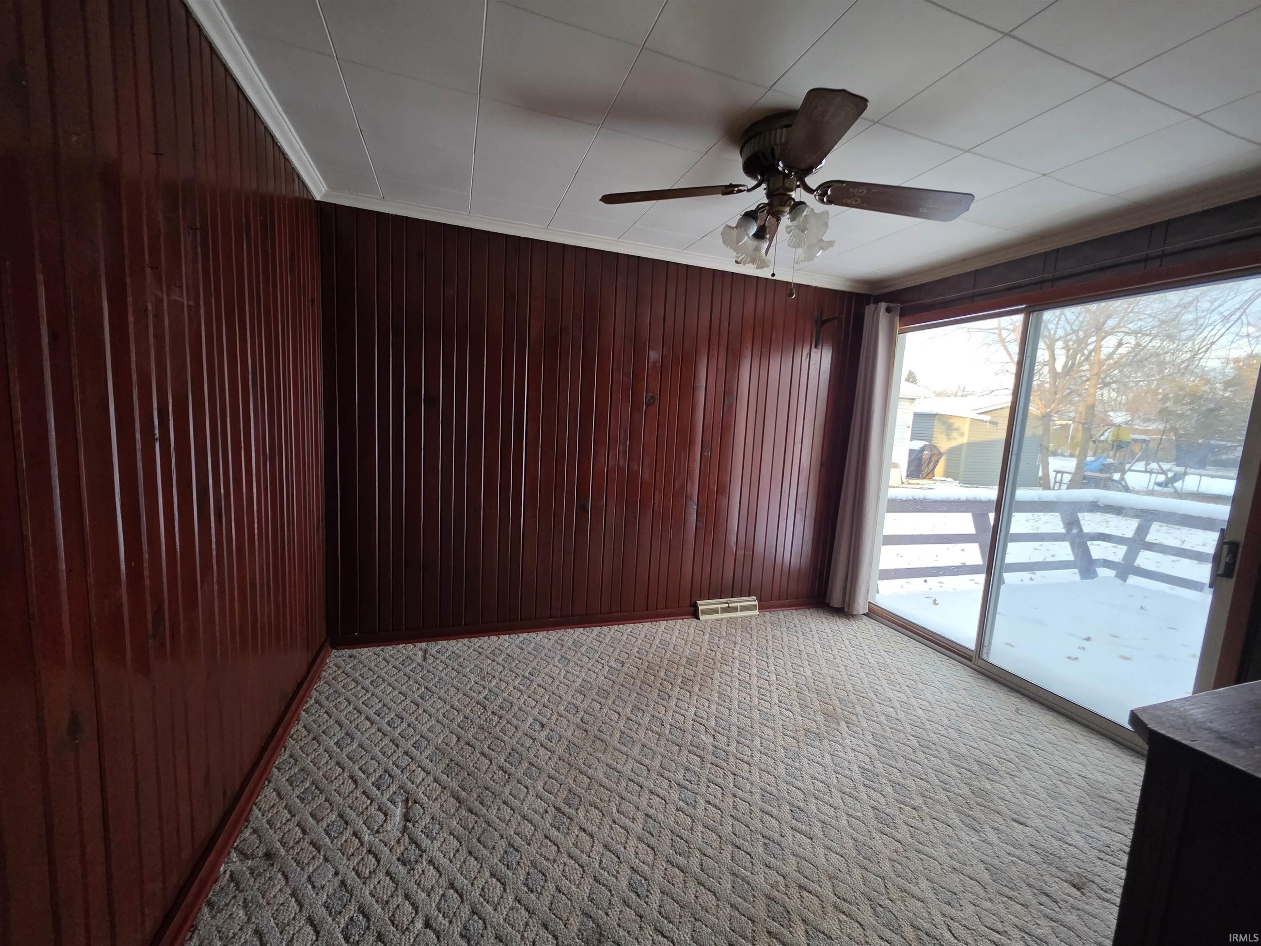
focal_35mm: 13
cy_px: 473
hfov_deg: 106.2
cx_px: 630
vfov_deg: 89.9
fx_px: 474
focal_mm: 2.2
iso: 400
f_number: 1.9
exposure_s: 1/100
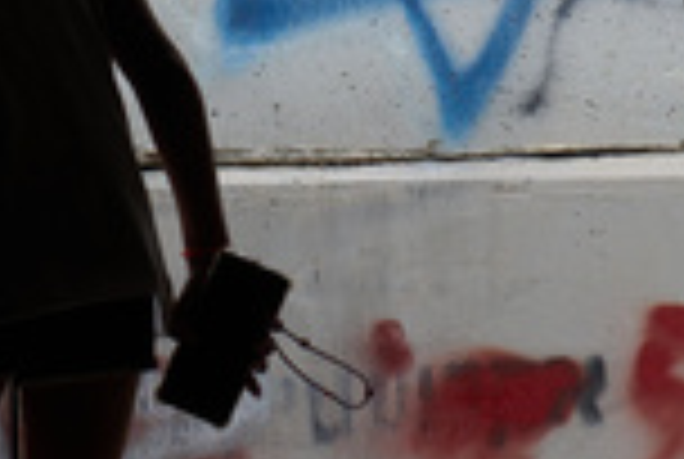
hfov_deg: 4.4
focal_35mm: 471
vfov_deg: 2.9
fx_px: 8966
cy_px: 236
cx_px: 252
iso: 50
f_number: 2.8
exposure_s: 1/320
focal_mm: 70
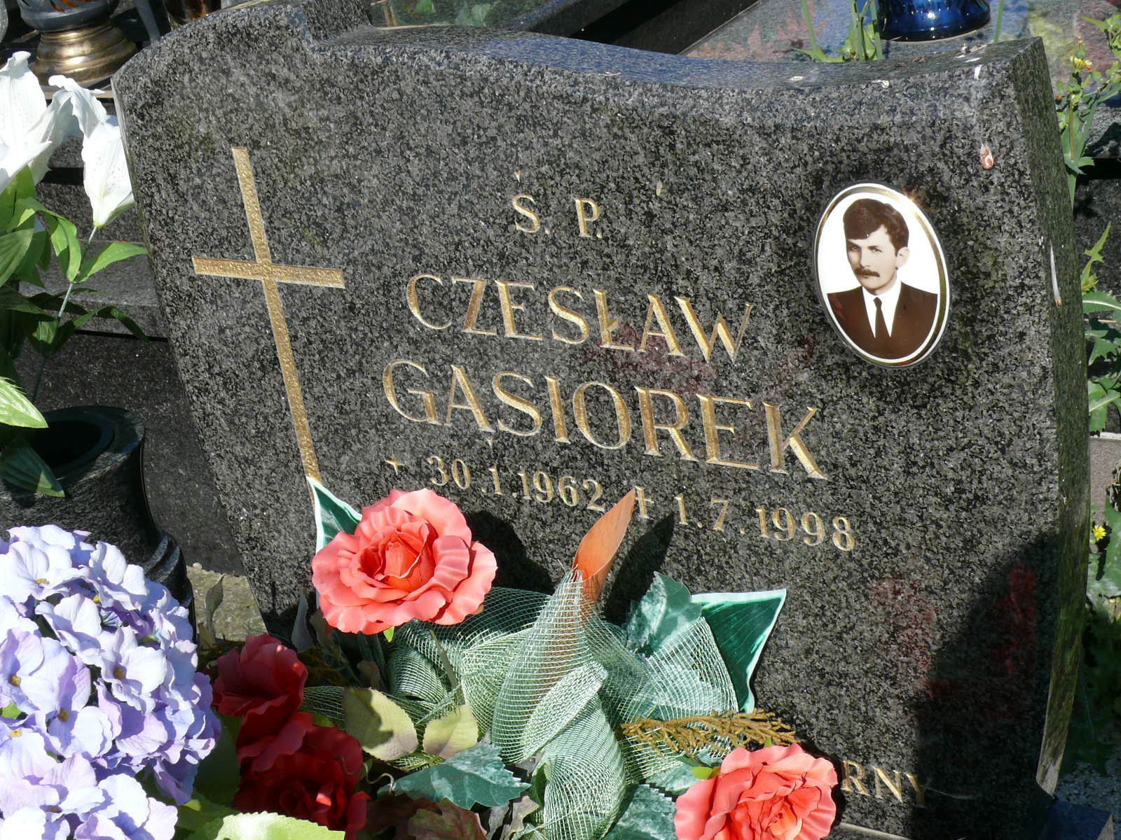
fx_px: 2040
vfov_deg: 23.3
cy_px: 420
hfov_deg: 30.7
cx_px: 560
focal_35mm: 63
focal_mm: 10.3
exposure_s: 1/500
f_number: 5.6
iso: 100
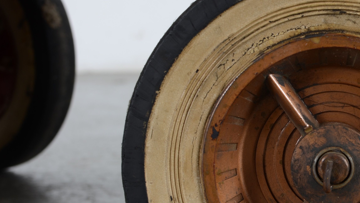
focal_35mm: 117
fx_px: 1118
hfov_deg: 18.0
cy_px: 163
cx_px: 335
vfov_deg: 10.3
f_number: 6.3
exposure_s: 1/125
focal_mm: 35
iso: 100
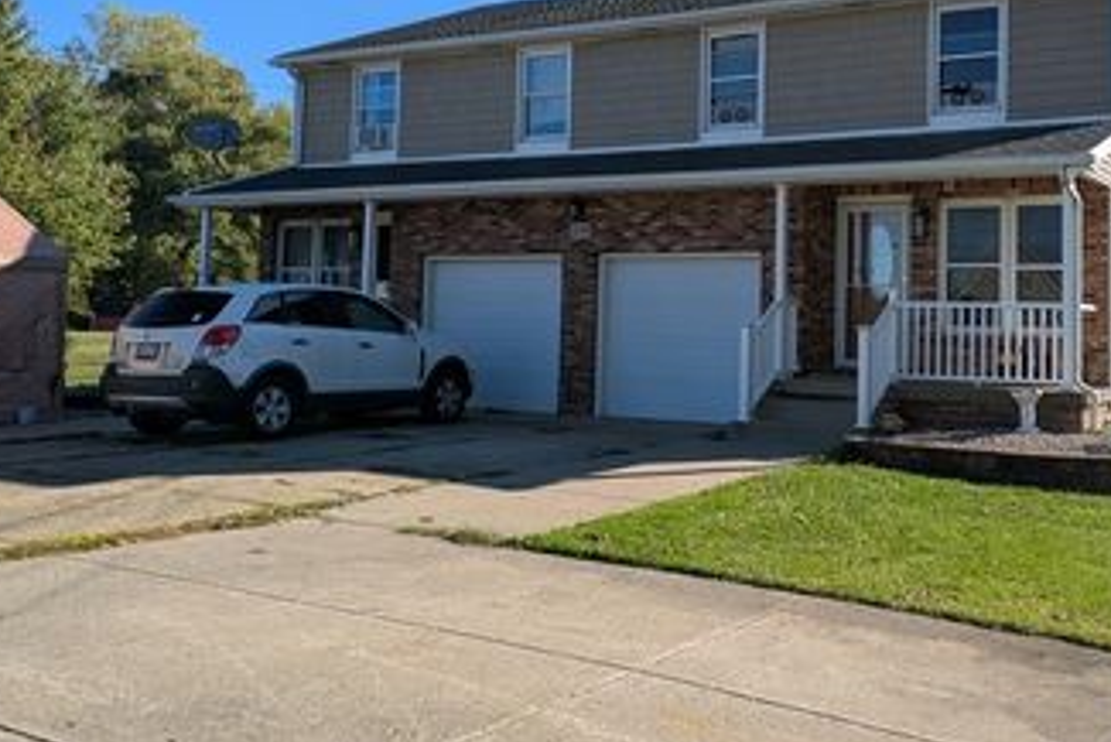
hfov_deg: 47.6
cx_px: 745
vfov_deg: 33.1
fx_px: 1235
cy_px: 244
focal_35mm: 40
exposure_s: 1/1449
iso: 42
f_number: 1.89
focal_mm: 5.43
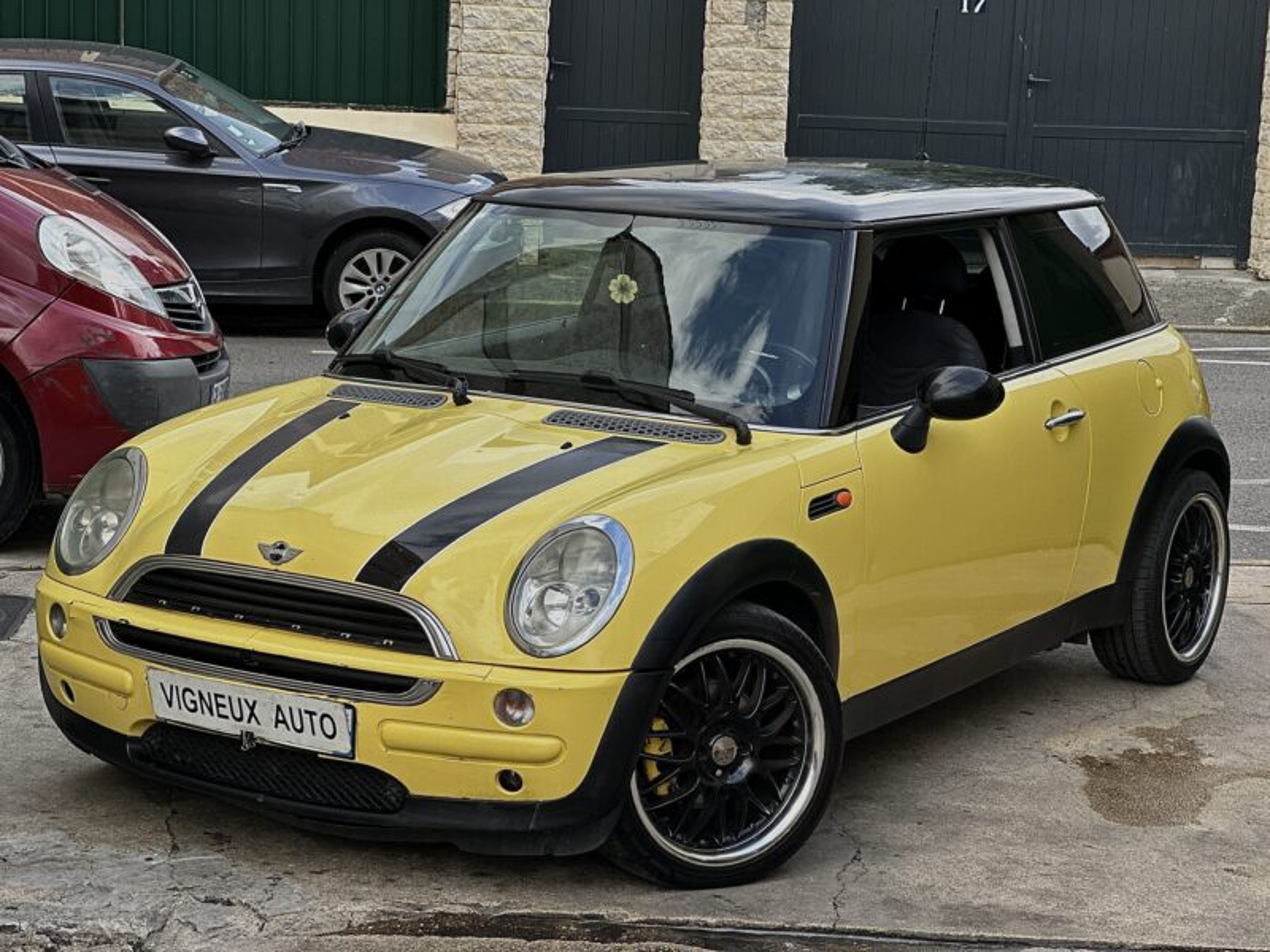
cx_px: 635
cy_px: 476
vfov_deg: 19.1
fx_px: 2825
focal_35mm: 77
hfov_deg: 25.3
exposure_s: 1/121
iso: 25
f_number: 2.8
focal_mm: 9
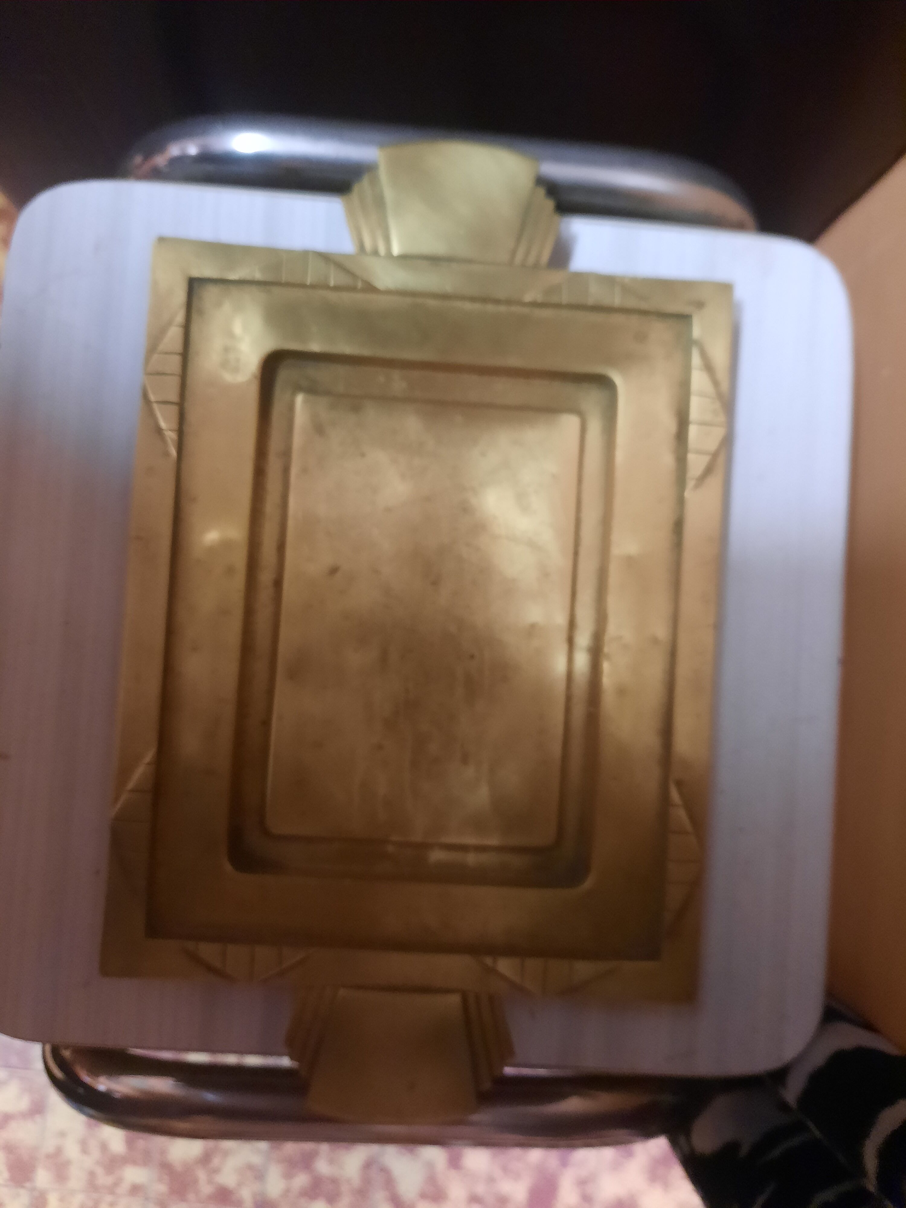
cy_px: 604
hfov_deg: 54.9
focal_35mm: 25
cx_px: 453
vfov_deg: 69.4
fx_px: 872
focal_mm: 4.6
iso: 640
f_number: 2
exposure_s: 1/20
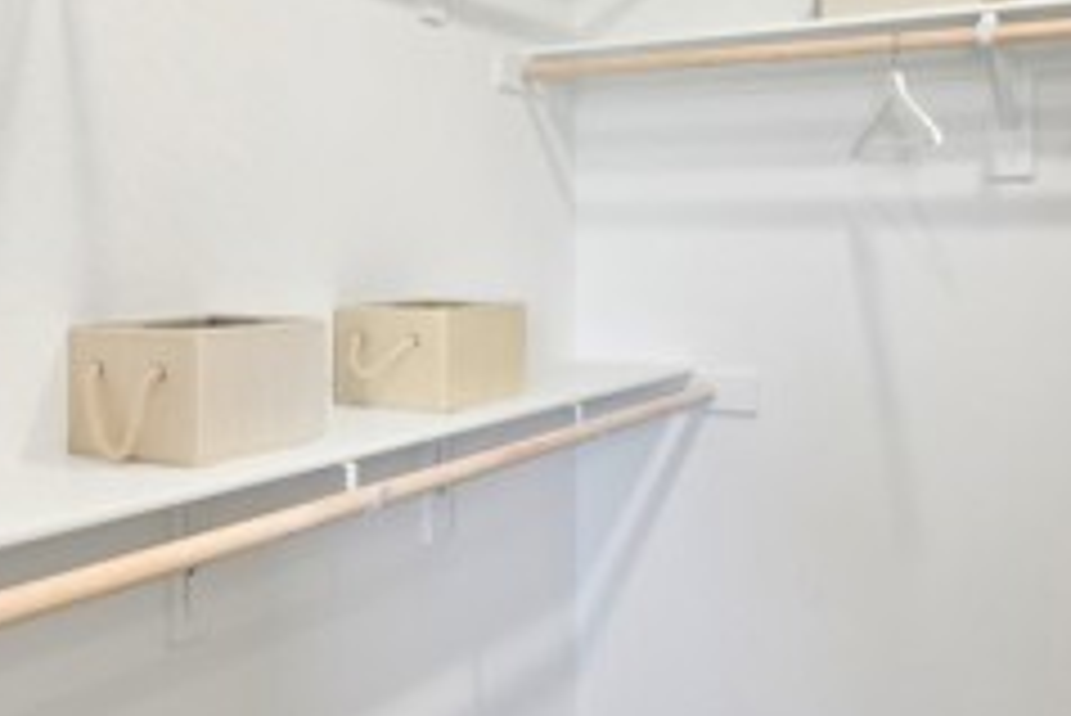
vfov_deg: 31.1
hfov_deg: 44.1
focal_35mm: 43
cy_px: 261
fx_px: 1280
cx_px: 288
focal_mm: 16
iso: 400
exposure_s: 1/15
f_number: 8
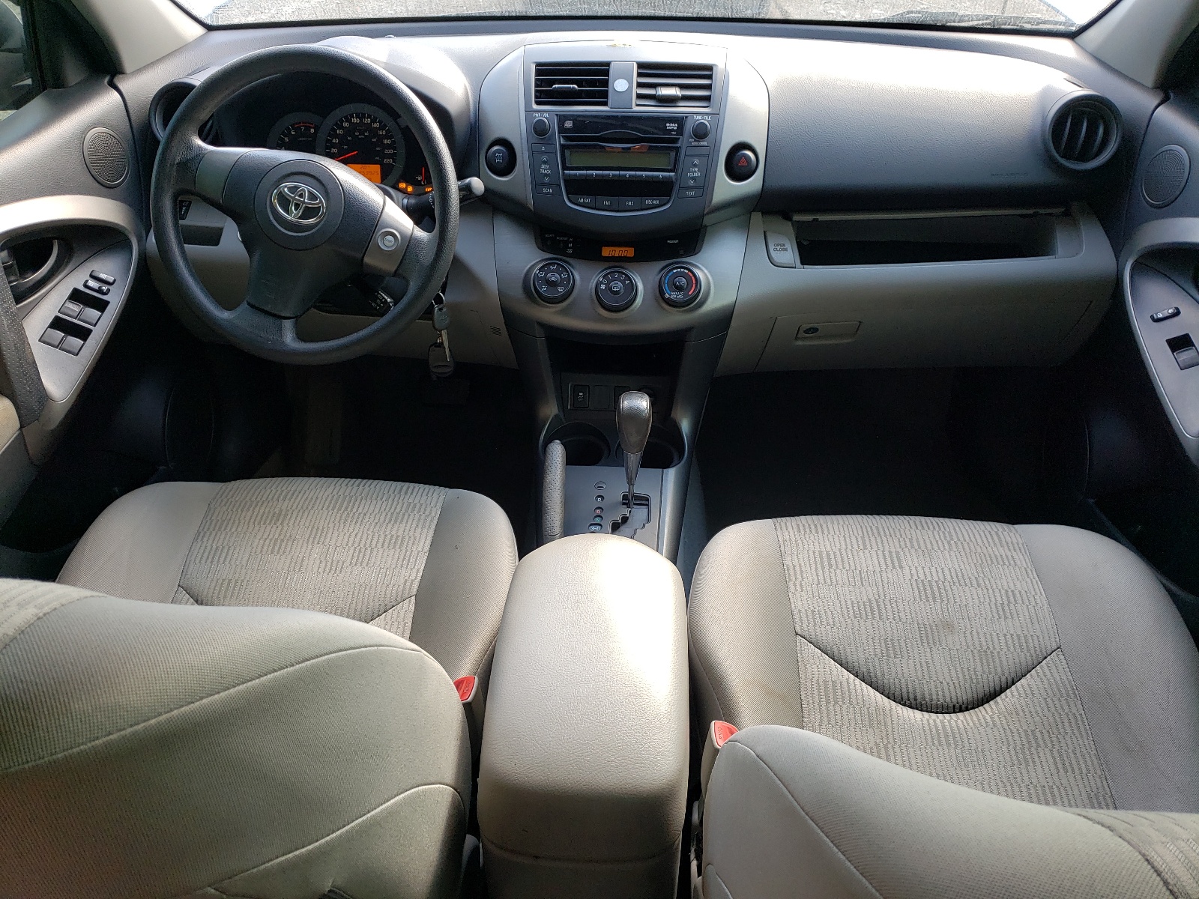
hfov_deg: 67.3
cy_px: 450
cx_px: 600
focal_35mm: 26
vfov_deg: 53.1
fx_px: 901
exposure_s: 1/141
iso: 50
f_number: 1.5
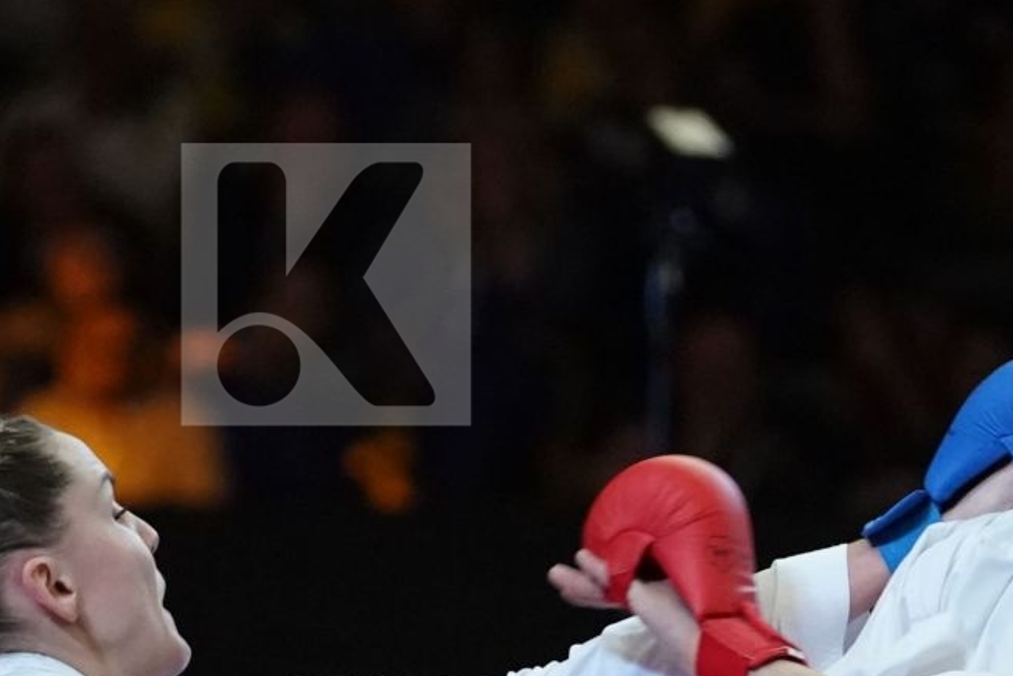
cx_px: 326
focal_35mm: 458
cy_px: 835
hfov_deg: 4.5
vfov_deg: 3.0
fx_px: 12890
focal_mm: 111
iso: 5000
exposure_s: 1/1000
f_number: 2.8
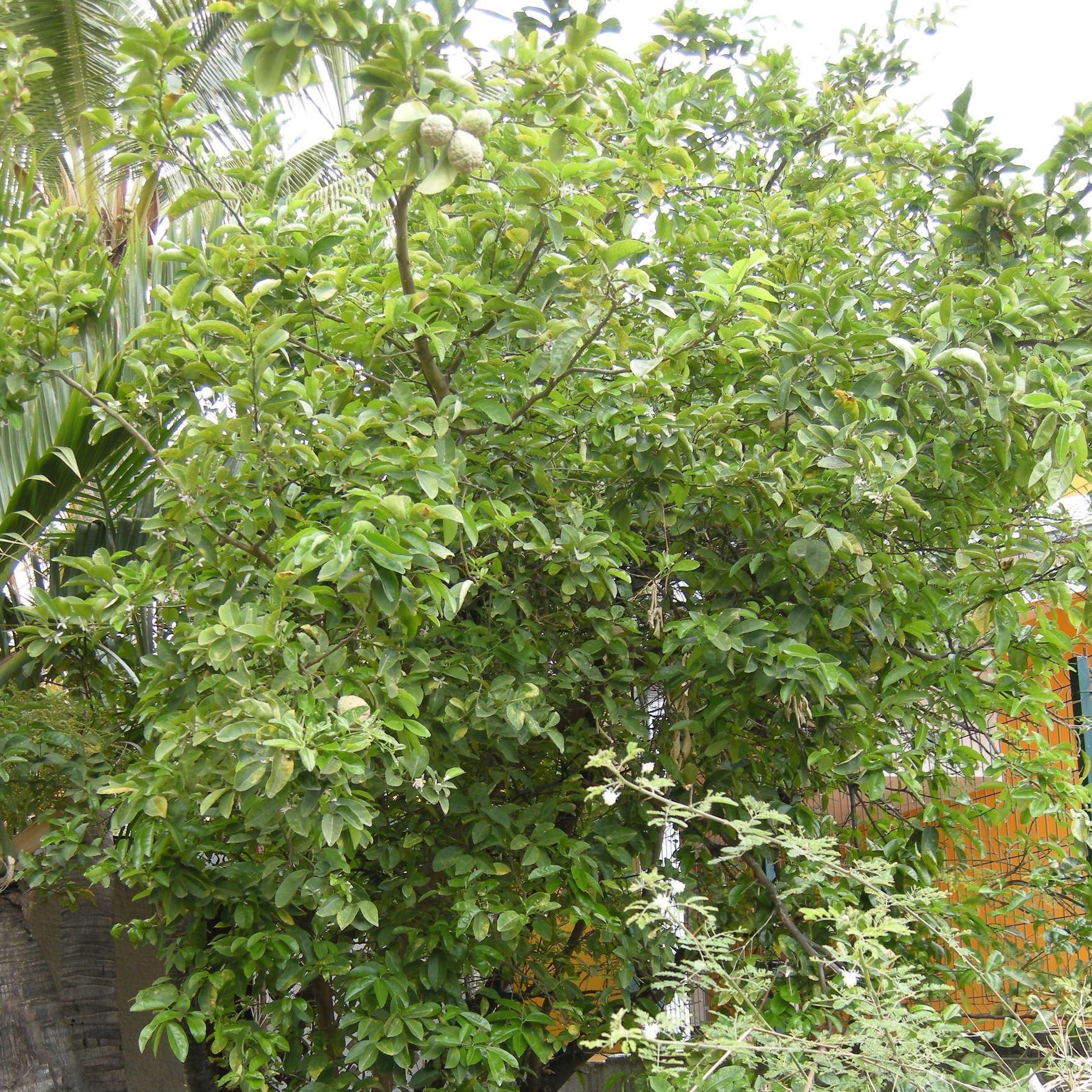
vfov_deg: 39.6
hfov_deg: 40.0
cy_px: 712
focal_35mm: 42
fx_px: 1499
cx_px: 548
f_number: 3
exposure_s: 1/77
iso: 64
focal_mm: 7.5
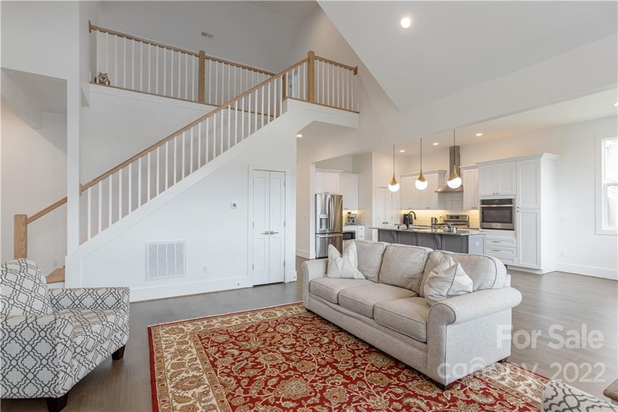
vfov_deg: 70.5
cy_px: 206
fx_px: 292
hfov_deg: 93.3
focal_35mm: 17
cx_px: 309
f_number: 7.1
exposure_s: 1/80
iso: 320
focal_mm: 17
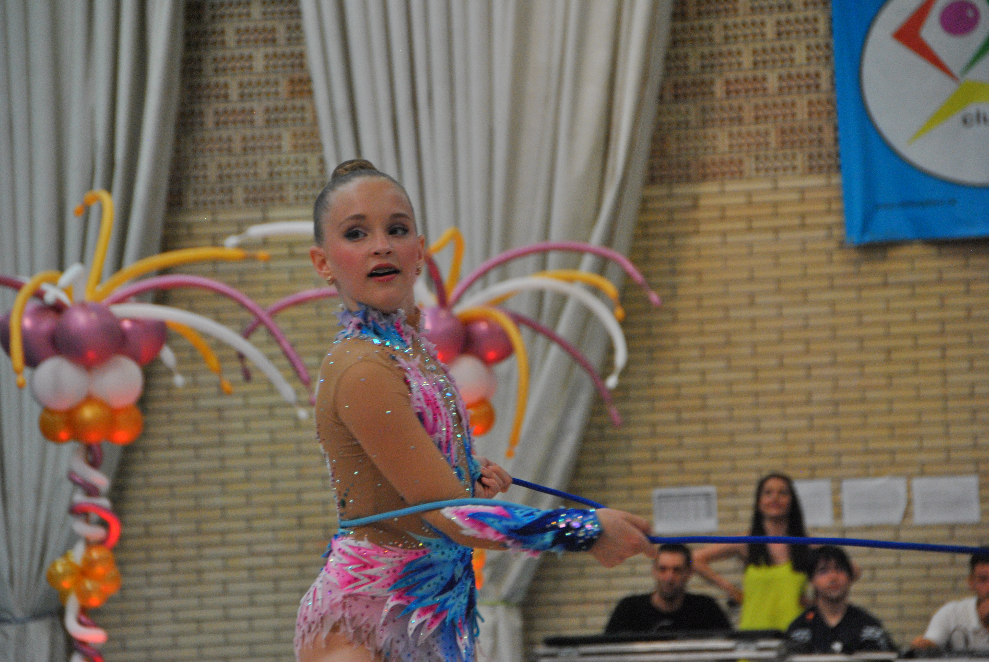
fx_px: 5033
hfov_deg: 11.2
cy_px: 331
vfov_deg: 7.5
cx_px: 494
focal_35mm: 183
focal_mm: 122
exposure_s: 1/250
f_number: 5.6
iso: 800
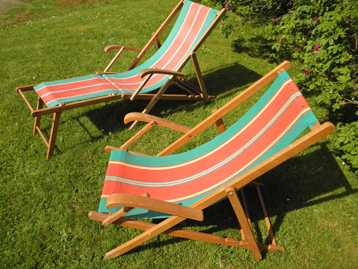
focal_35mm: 29
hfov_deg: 61.7
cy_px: 134
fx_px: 300
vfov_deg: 48.2
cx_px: 179
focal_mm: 5.2
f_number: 7
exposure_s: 1/320
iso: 100
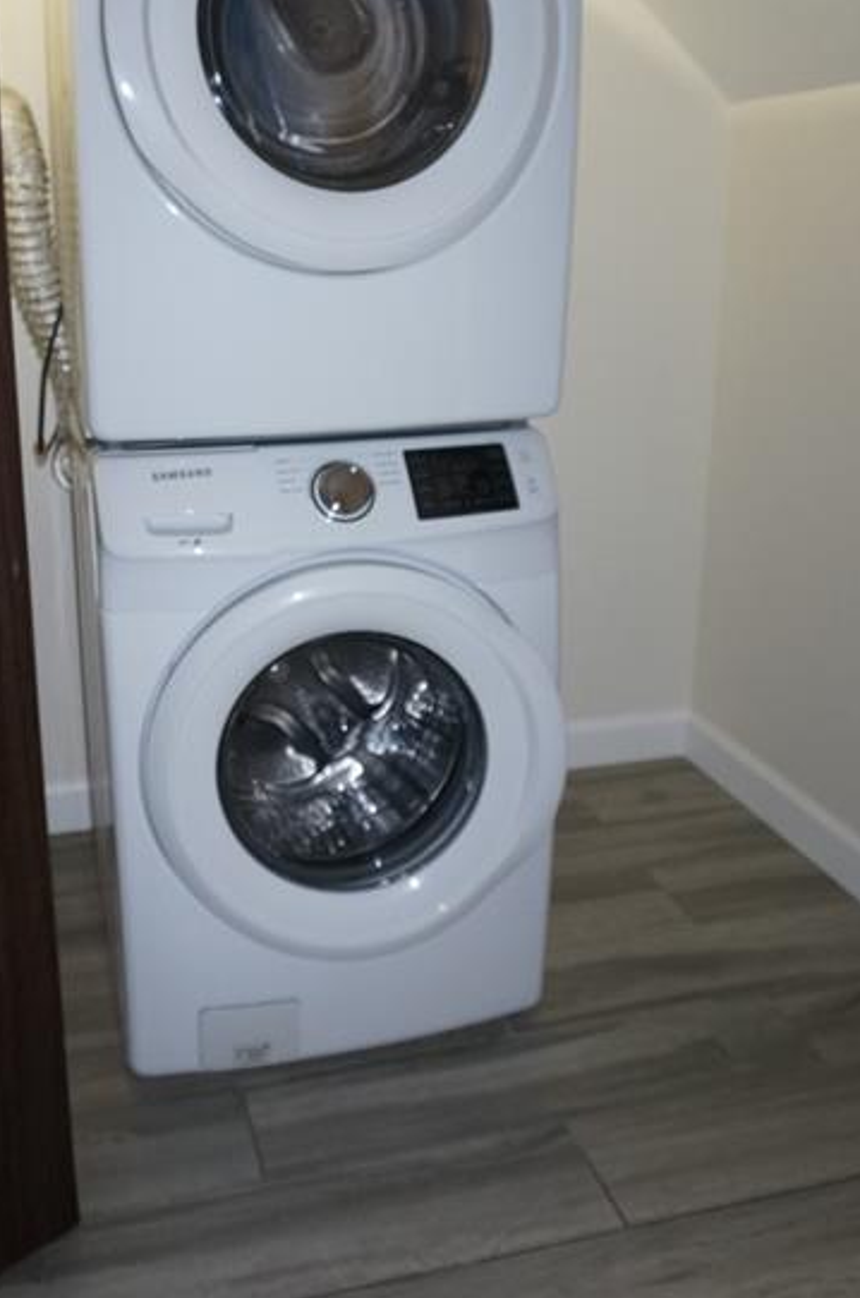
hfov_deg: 38.5
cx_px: 323
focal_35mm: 34
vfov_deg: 55.3
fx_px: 1224
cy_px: 493
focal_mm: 16
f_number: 4
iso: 640
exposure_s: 1/60
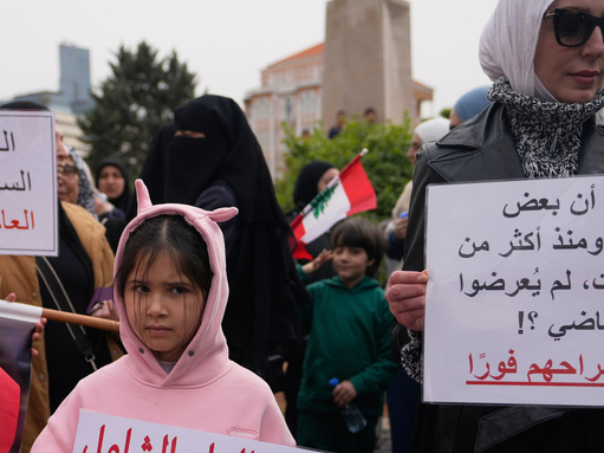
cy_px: 394
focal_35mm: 54
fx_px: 942
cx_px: 187
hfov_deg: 35.1
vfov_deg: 26.3
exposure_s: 1/1600
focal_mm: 28
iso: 100
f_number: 2.8
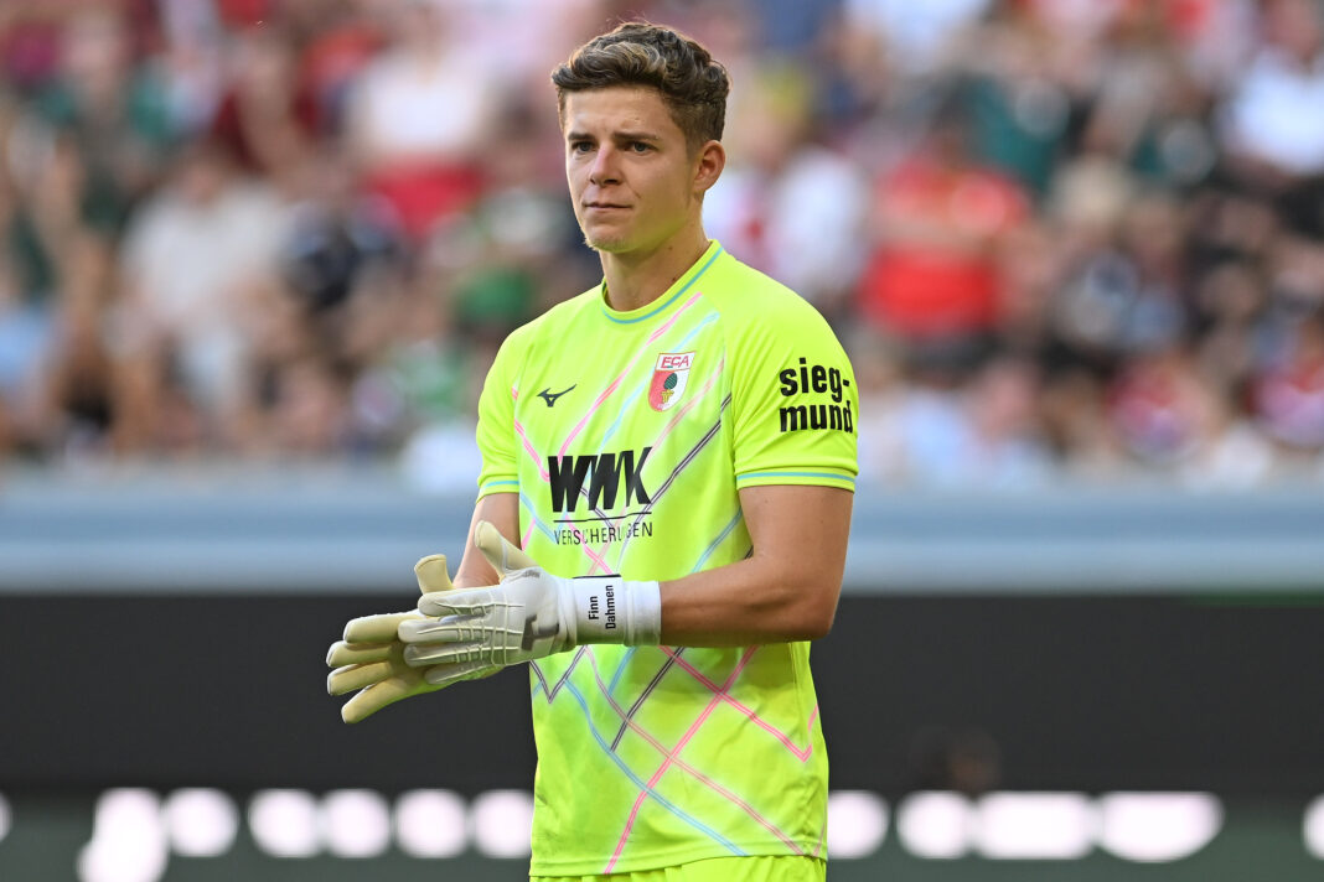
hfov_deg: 6.9
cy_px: 441
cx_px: 662
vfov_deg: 4.6
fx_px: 11032
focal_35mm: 300
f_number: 2.8
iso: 640
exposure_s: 1/1000
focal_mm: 300
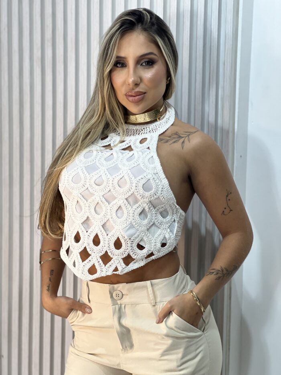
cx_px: 140
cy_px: 188
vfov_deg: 25.3
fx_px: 833
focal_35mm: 77
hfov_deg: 19.1
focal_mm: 9
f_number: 2.8
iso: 125
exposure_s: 1/120
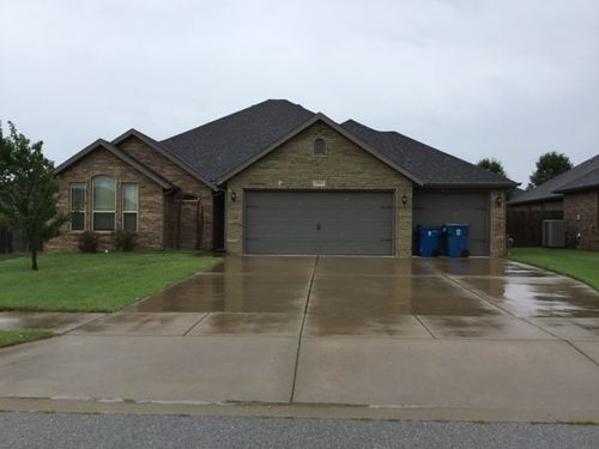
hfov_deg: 58.4
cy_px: 224
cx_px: 300
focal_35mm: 31
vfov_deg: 45.4
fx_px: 536
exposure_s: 1/1274
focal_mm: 3.3
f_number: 2.4
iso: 25
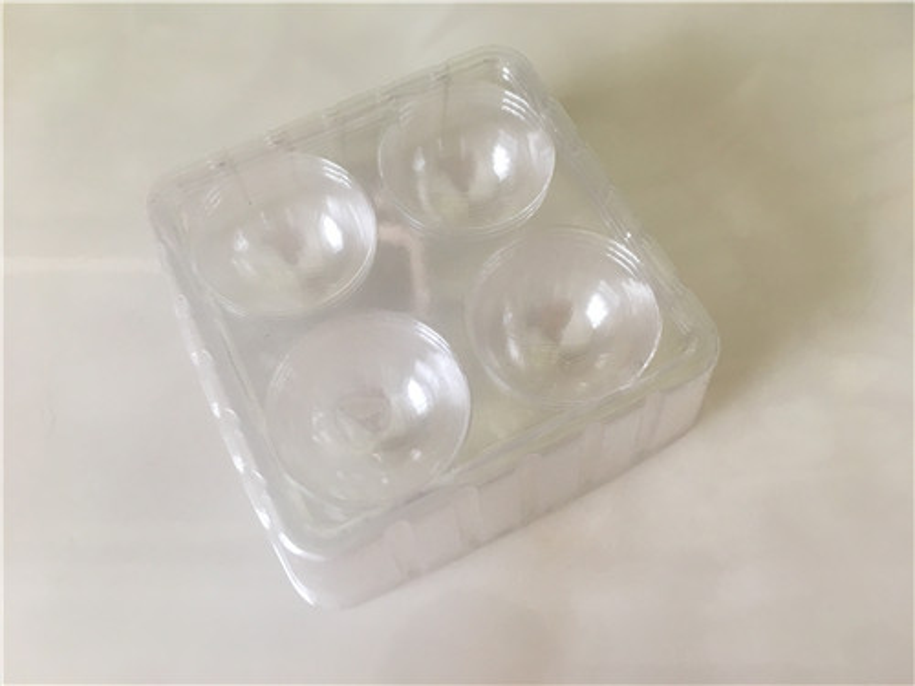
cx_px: 458
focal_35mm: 29
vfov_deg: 48.2
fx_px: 767
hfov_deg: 61.7
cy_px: 343
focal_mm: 4.15
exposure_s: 1/33
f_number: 2.2
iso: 50
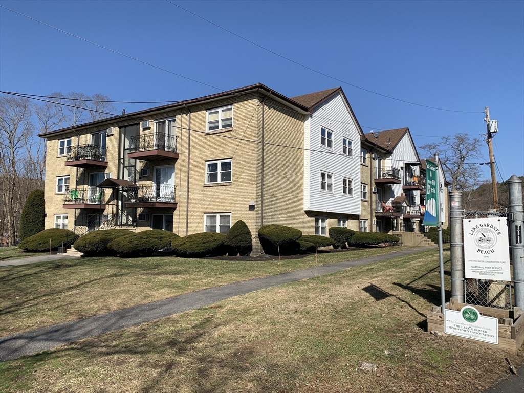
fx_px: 394
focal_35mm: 26
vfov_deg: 53.1
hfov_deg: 67.3
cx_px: 262
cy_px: 196
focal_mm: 4.25
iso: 25
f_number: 1.8
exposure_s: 1/3185
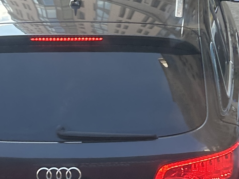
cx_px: 85
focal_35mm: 59
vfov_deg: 24.5
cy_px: 139
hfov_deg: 32.5
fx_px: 407
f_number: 1.5
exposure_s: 1/202
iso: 40
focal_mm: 5.7
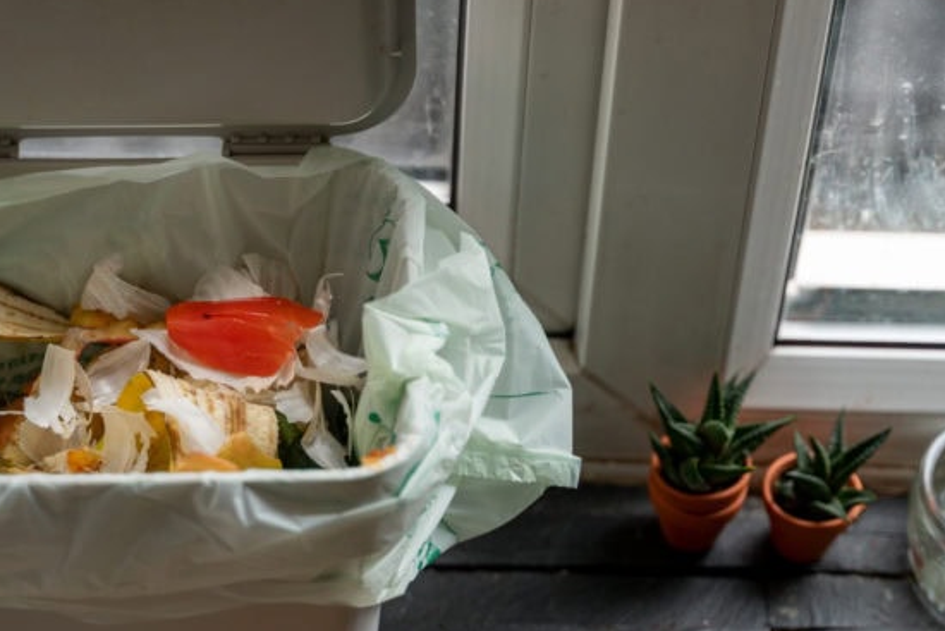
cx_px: 429
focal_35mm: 98
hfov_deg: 20.8
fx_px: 2573
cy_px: 175
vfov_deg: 13.9
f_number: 2.8
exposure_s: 1/125
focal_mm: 57
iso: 320
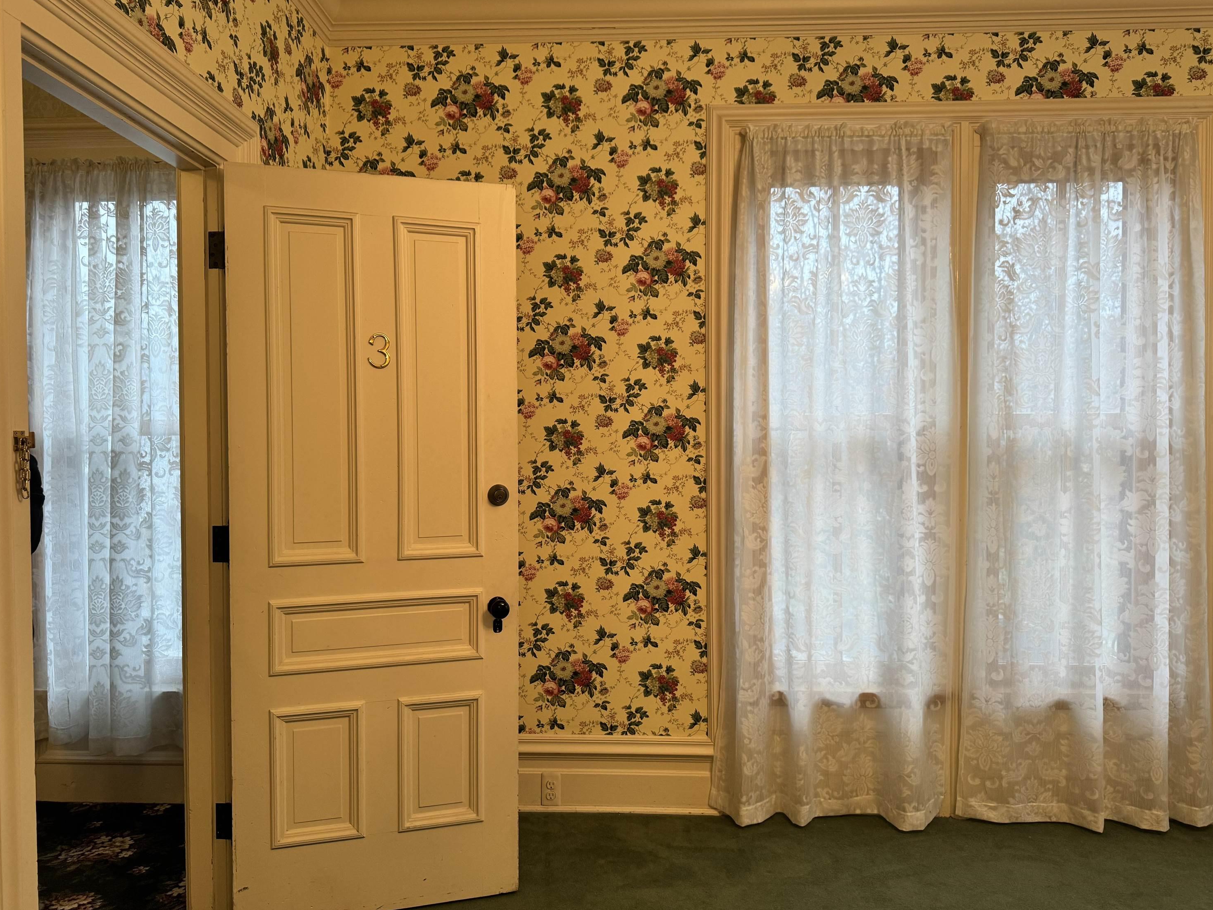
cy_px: 445
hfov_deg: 69.4
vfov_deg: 54.9
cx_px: 587
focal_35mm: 25
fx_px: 876
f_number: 1.78
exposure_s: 1/60
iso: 125
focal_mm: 6.76
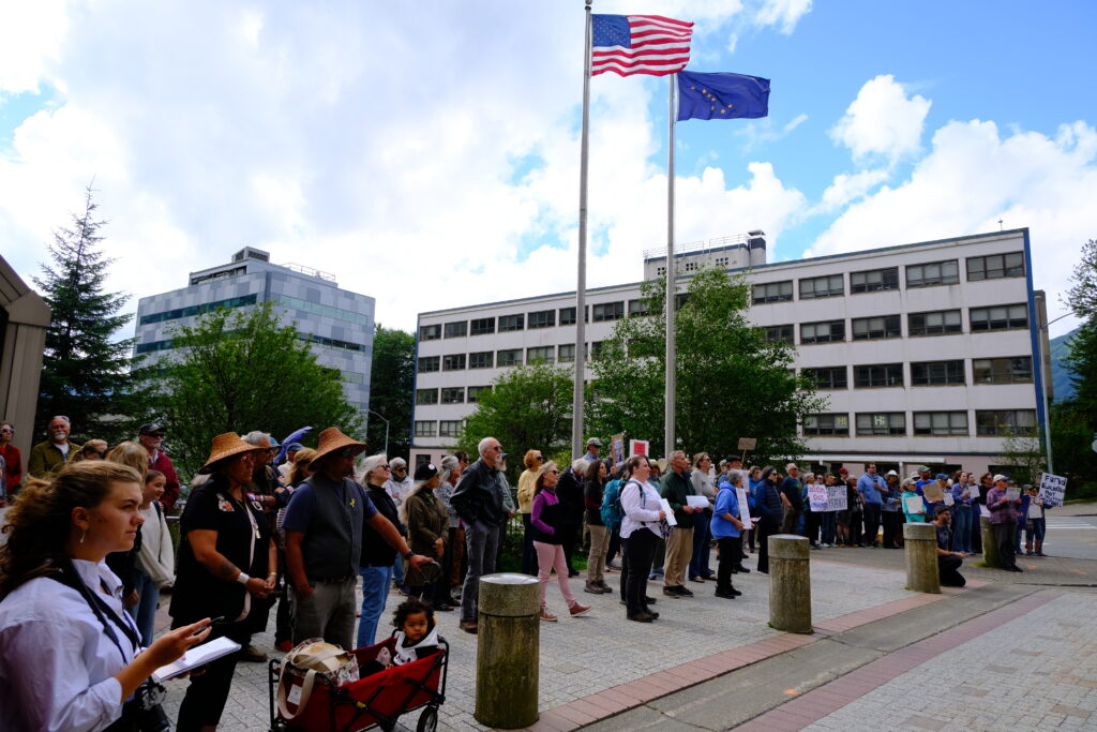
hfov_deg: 76.1
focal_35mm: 23
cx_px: 548
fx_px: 701
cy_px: 366
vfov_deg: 55.1
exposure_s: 1/500
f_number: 5.6
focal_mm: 15.2
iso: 320
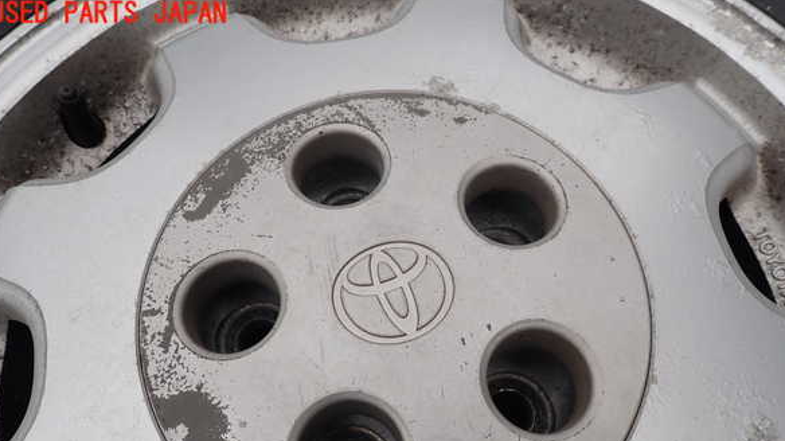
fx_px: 583
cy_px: 300
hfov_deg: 67.9
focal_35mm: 28
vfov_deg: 40.8
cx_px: 386
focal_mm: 4.5
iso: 100
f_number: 2.8
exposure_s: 1/250
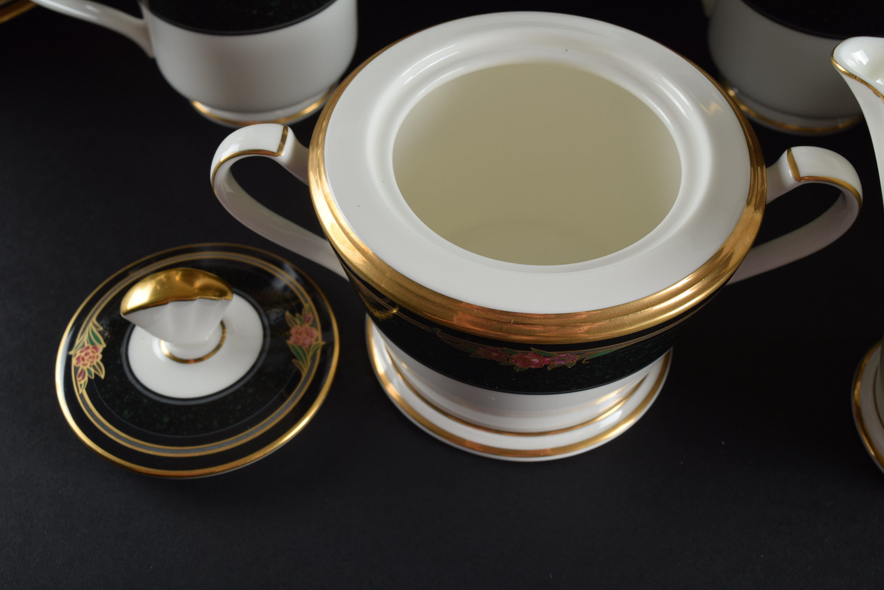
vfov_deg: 28.4
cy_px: 292
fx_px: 1167
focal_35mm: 48
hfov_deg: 41.5
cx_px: 448
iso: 100
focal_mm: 31
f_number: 10
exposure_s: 1/100
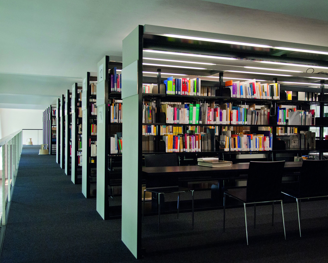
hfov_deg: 50.7
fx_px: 345
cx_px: 186
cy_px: 132
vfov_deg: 41.6
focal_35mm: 36
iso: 400
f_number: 4
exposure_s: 1/125
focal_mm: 21
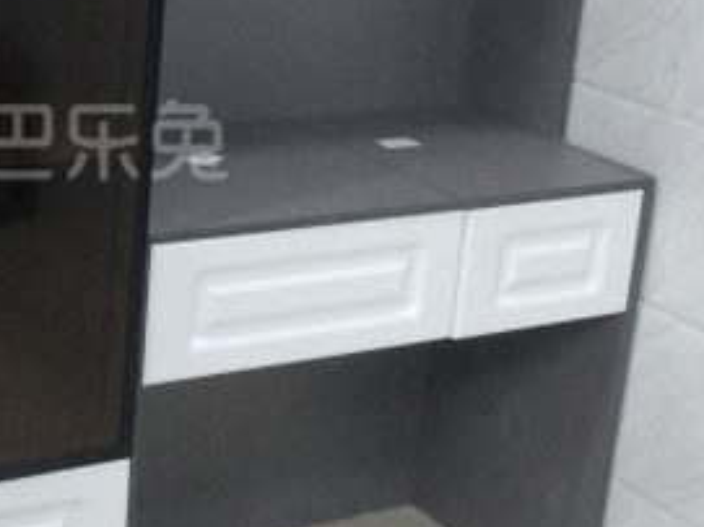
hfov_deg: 28.2
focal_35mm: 65
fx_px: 1321
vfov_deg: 22.3
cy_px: 114
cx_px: 21
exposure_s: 1/20
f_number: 2.2
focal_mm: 3.81
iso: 800
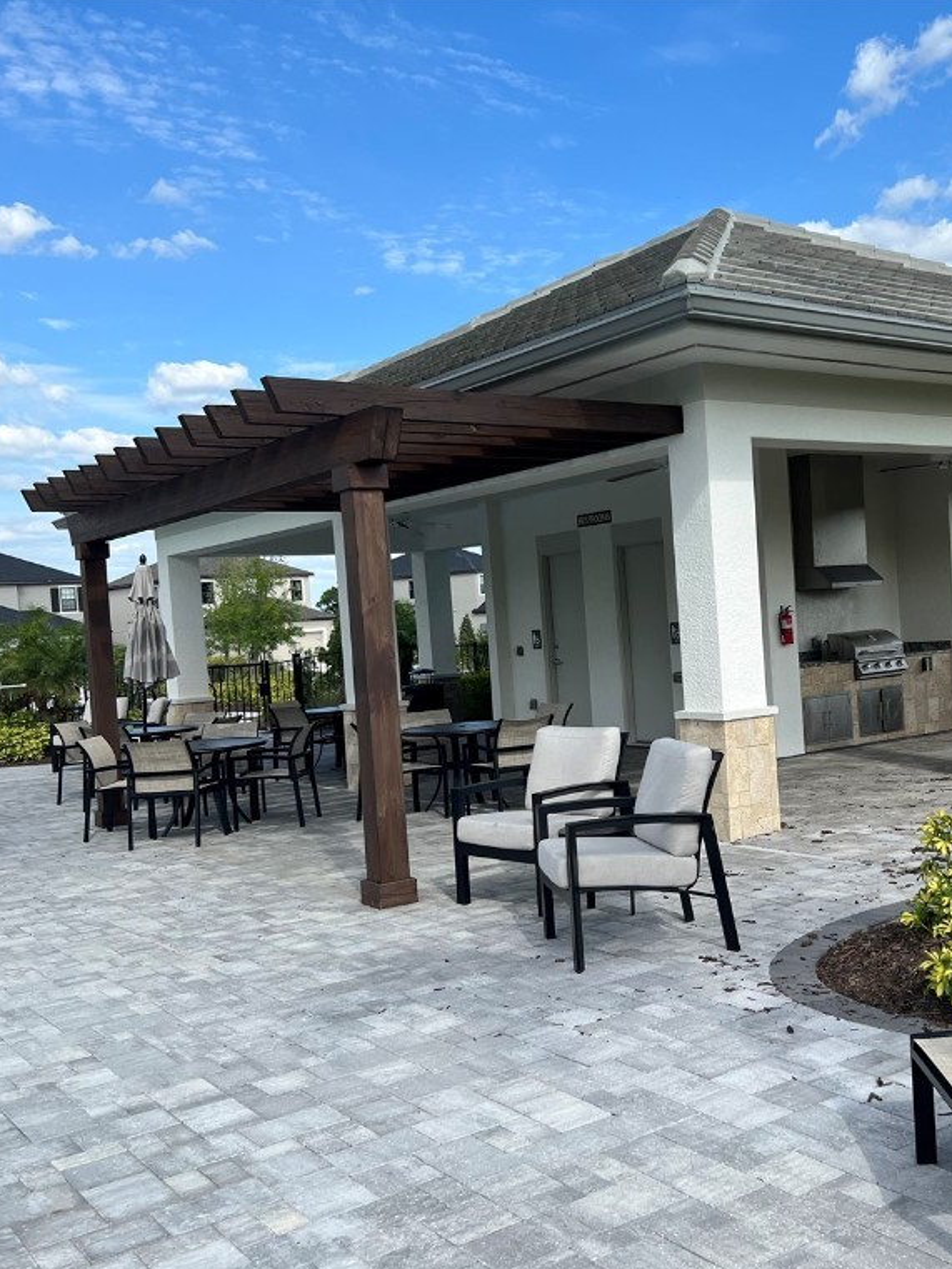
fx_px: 1283
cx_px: 654
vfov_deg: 52.6
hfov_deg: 40.1
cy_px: 637
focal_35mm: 35
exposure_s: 1/3704
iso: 50
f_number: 1.5
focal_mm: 5.7
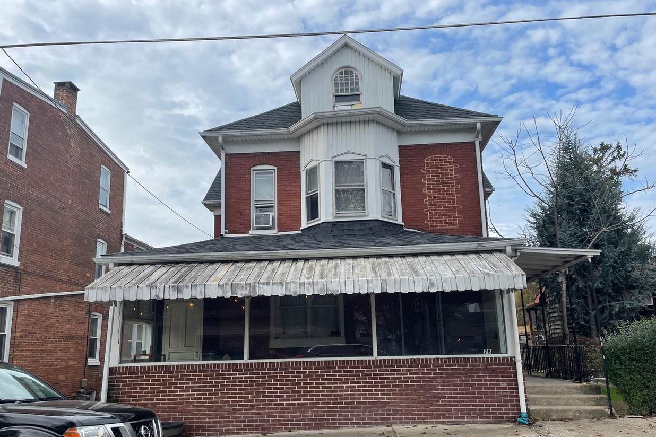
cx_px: 338
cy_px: 250
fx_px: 510
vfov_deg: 46.3
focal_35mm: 28
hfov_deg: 65.5
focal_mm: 4.2
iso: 32
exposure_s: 1/1916
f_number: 1.6
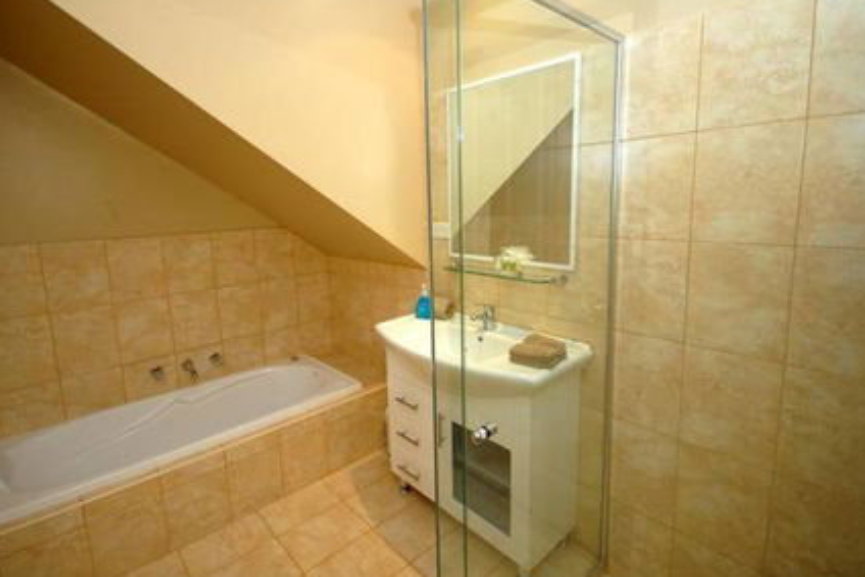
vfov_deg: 70.3
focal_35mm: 17
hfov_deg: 93.2
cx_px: 418
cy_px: 258
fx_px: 409
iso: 200
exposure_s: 1/80
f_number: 4
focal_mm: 10
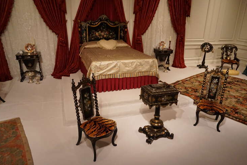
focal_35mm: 26
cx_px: 124
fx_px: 178
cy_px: 78
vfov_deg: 49.5
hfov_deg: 69.4
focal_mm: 16
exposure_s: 1/80
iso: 3200
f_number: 3.5
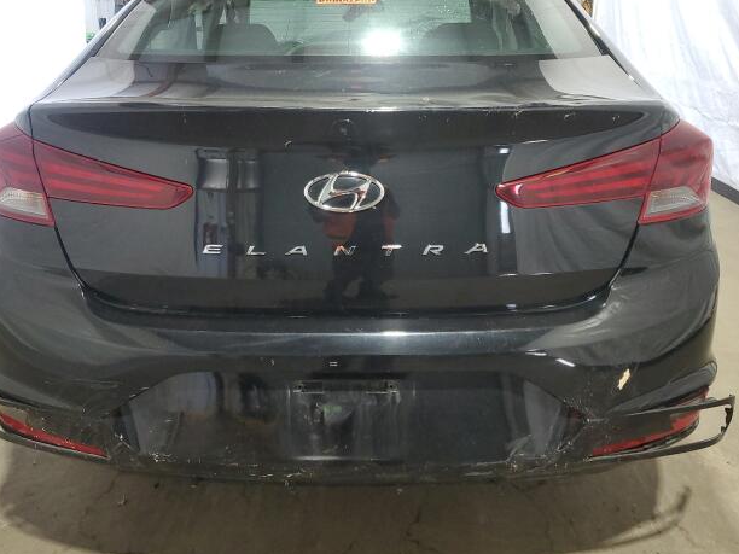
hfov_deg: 54.0
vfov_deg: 41.7
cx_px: 361
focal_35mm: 34
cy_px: 246
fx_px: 726
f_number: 1.5
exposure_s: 1/60.2
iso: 126
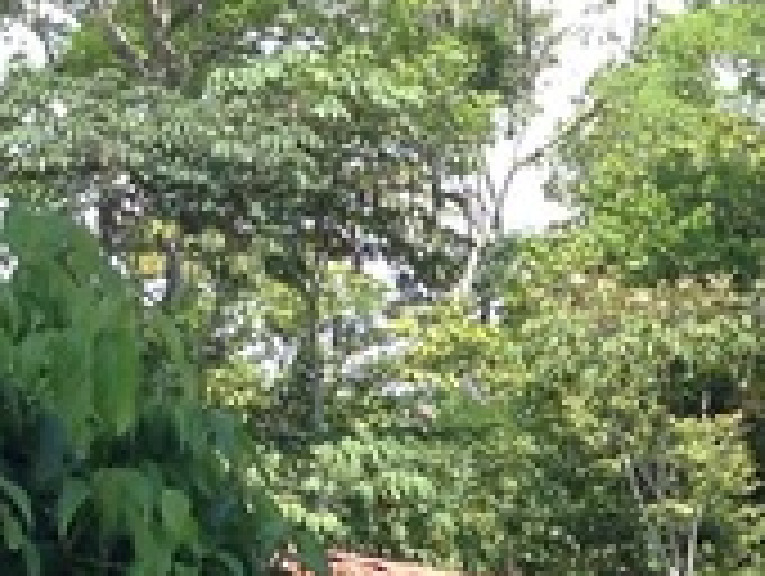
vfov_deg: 9.0
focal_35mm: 155
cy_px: 1192
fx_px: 3430
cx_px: 1224
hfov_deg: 12.0
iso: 32
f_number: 2.4
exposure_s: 1/379
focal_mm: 3.3
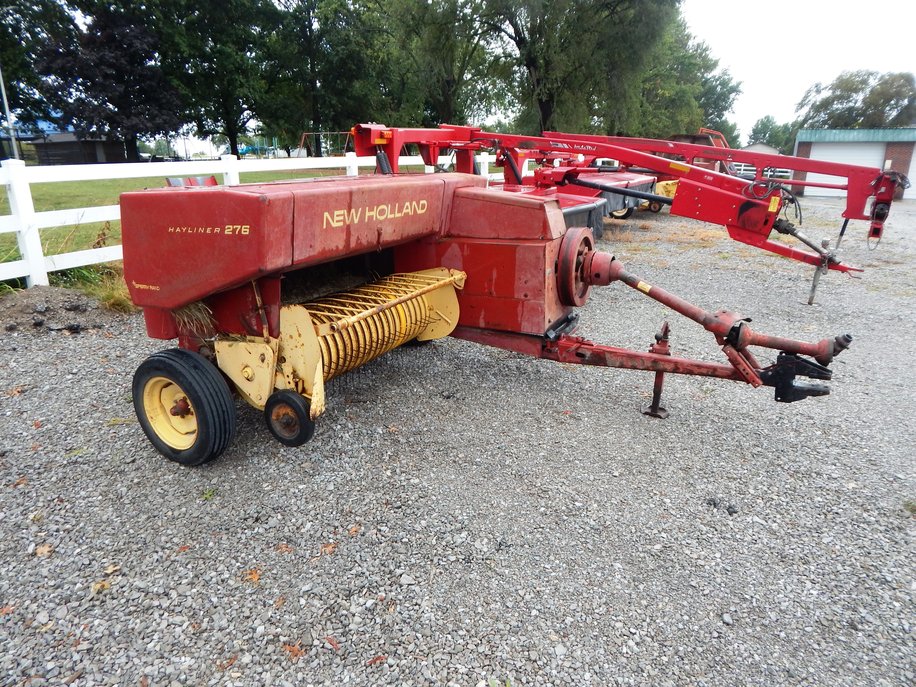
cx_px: 458
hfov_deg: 76.4
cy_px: 344
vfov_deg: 61.1
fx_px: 582
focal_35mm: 22
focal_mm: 4
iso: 125
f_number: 3
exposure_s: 1/400
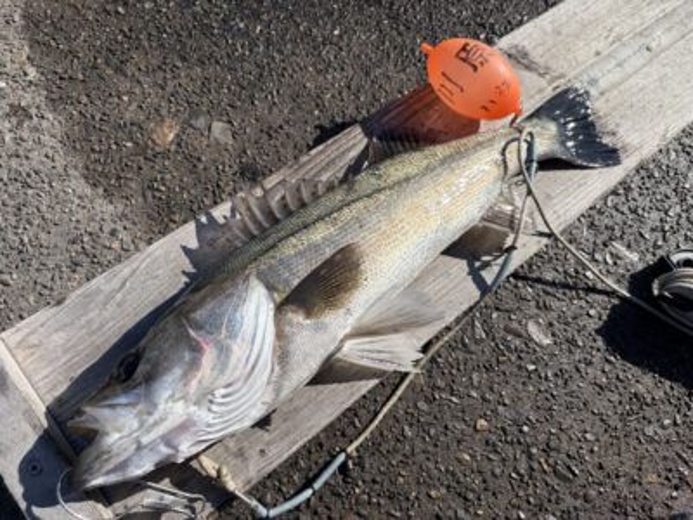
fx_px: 521
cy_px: 260
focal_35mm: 26
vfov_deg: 53.1
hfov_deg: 67.3
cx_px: 346
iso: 64
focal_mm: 5.96
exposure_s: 1/6993
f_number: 1.6
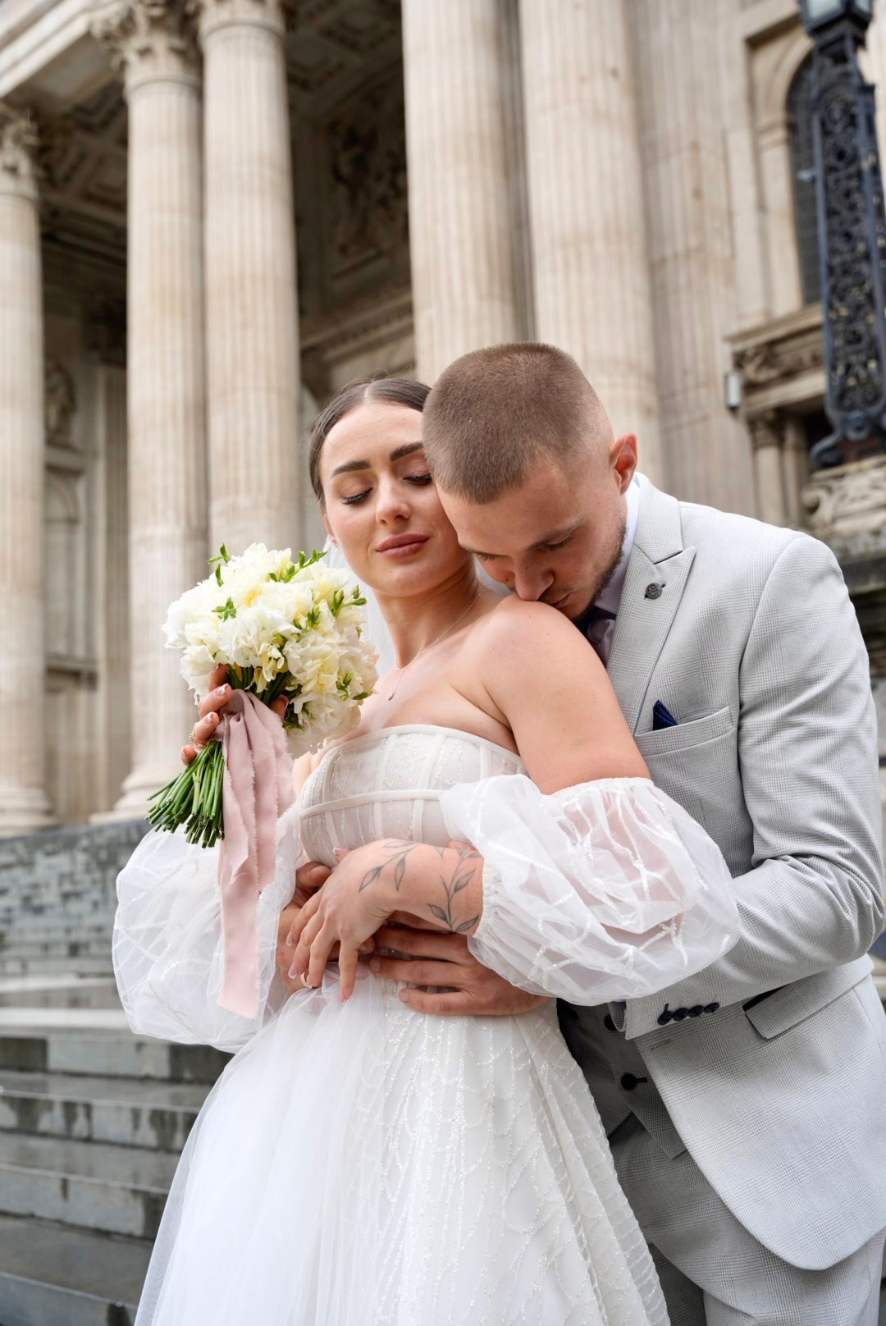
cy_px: 663
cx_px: 443
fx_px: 1551
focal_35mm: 42
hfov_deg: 31.9
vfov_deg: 46.3
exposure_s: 1/160
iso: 320
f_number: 5
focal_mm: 42.1
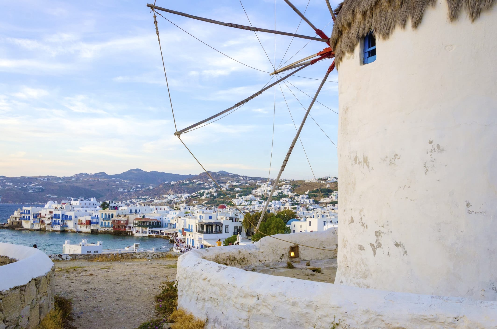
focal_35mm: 32
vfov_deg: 41.5
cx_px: 248
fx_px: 434
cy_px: 164
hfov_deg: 59.6
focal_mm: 21
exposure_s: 1/125
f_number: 11
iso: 400
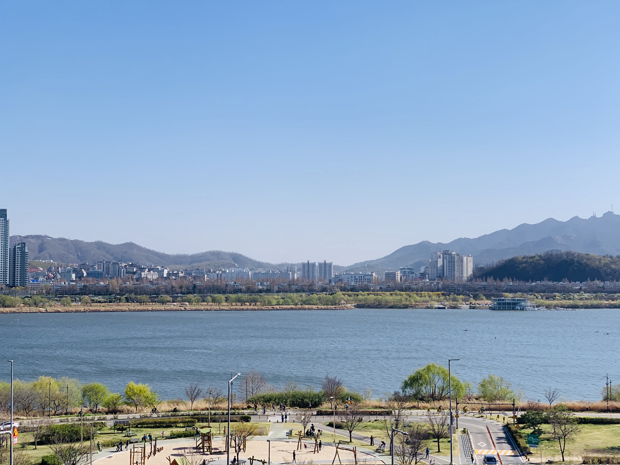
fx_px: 931
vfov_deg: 28.0
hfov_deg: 36.8
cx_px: 310
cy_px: 232
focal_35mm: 52
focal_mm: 6
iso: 16
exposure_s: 1/1653
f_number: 2.4
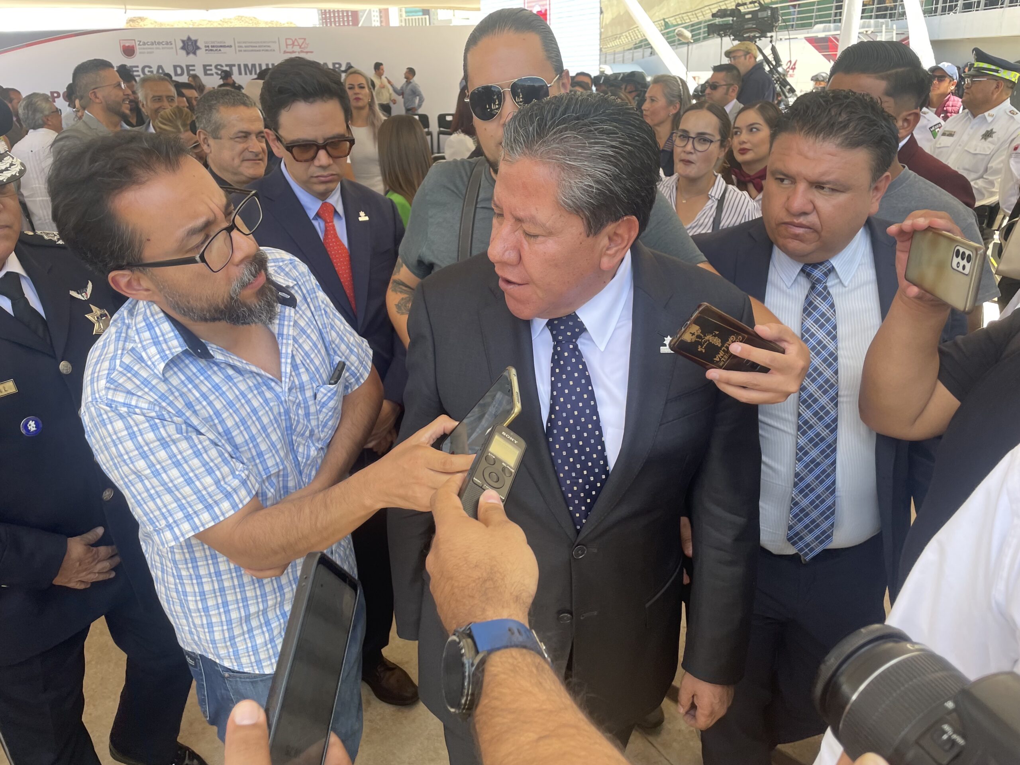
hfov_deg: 67.3
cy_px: 382
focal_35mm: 26
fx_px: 766
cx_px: 510
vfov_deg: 53.1
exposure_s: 1/240
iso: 40
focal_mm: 4.2
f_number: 1.6
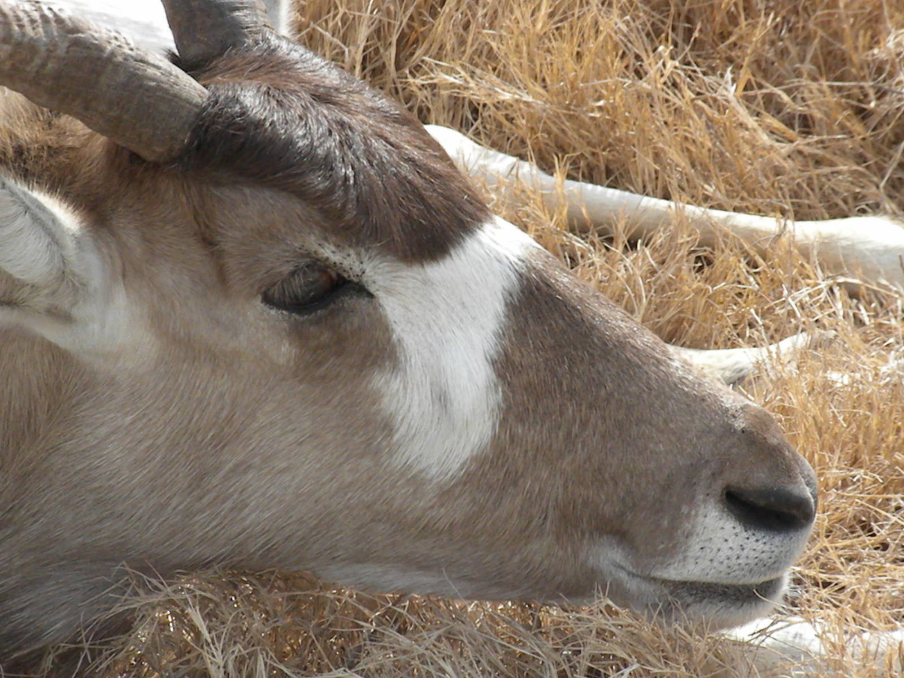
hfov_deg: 8.3
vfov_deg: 6.2
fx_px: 6215
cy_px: 339
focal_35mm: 238
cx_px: 452
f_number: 14
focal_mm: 42.1
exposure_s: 1/245
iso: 640
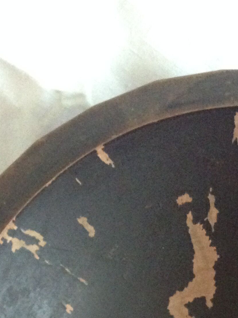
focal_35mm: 98
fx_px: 899
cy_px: 417
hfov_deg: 14.7
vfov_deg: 18.6
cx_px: 260
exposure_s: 1/15
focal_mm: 4.12
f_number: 2.4
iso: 500
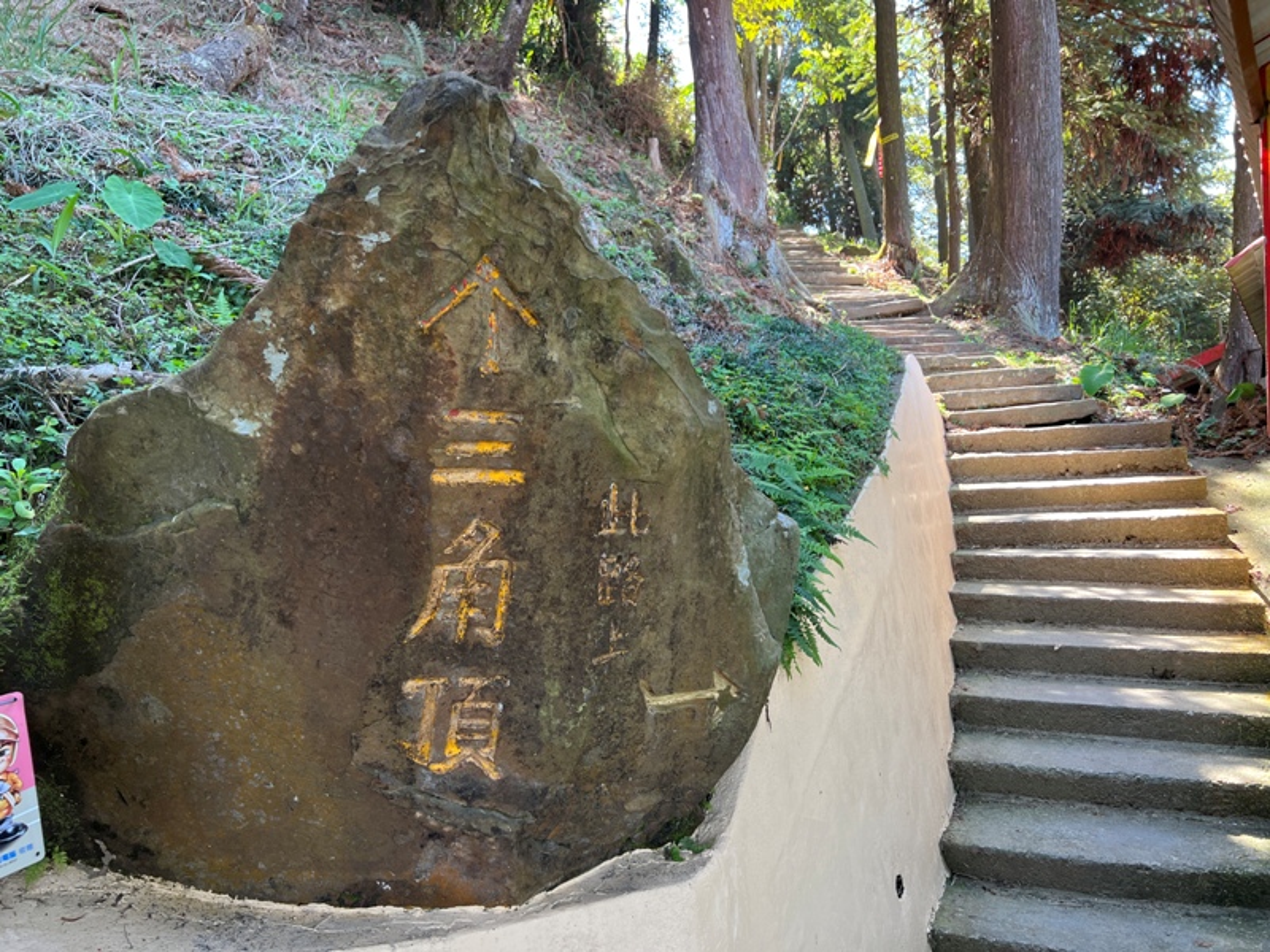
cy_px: 476
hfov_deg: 67.3
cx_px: 635
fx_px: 954
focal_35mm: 26
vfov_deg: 53.1
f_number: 1.5
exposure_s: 1/159
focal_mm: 5.7
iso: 50
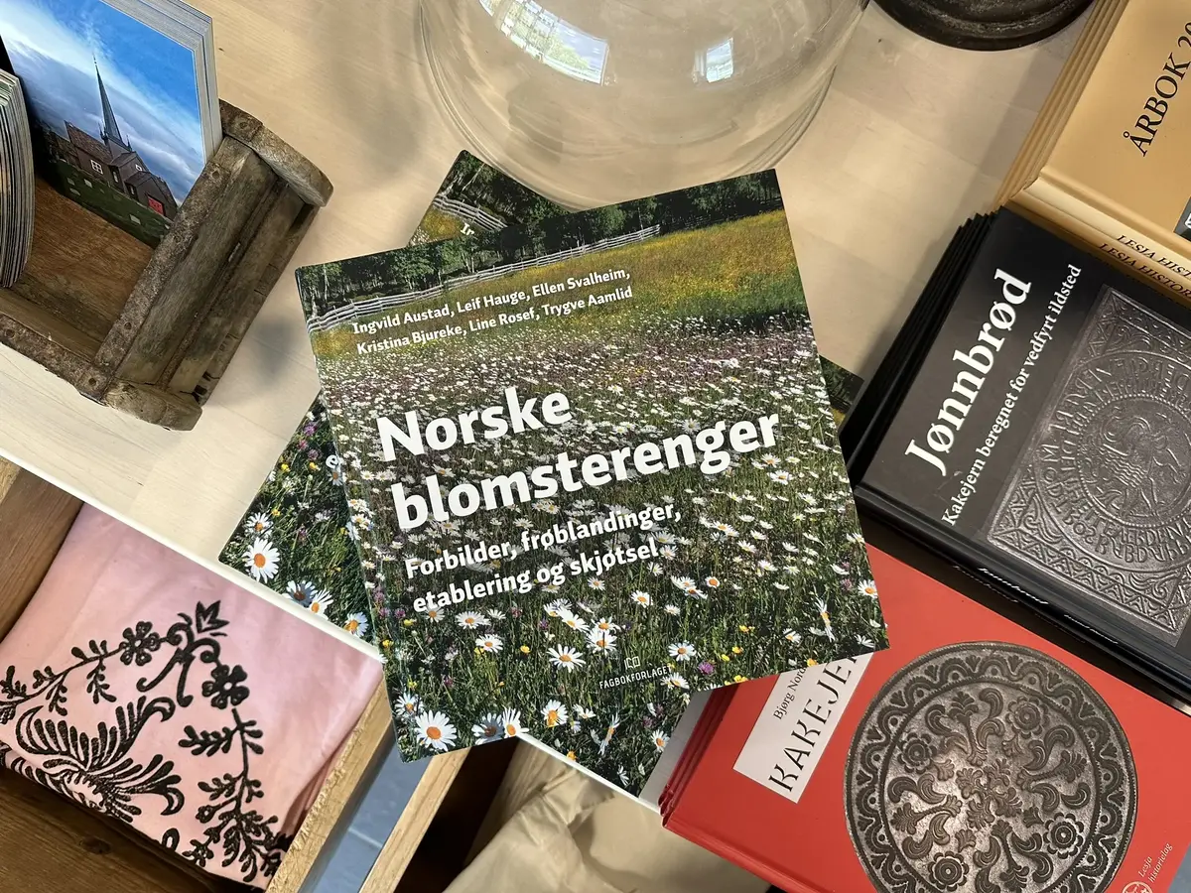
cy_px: 446
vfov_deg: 56.8
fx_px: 826
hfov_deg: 71.6
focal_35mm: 24
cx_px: 596
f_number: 1.78
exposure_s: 1/100
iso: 160
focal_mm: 6.86
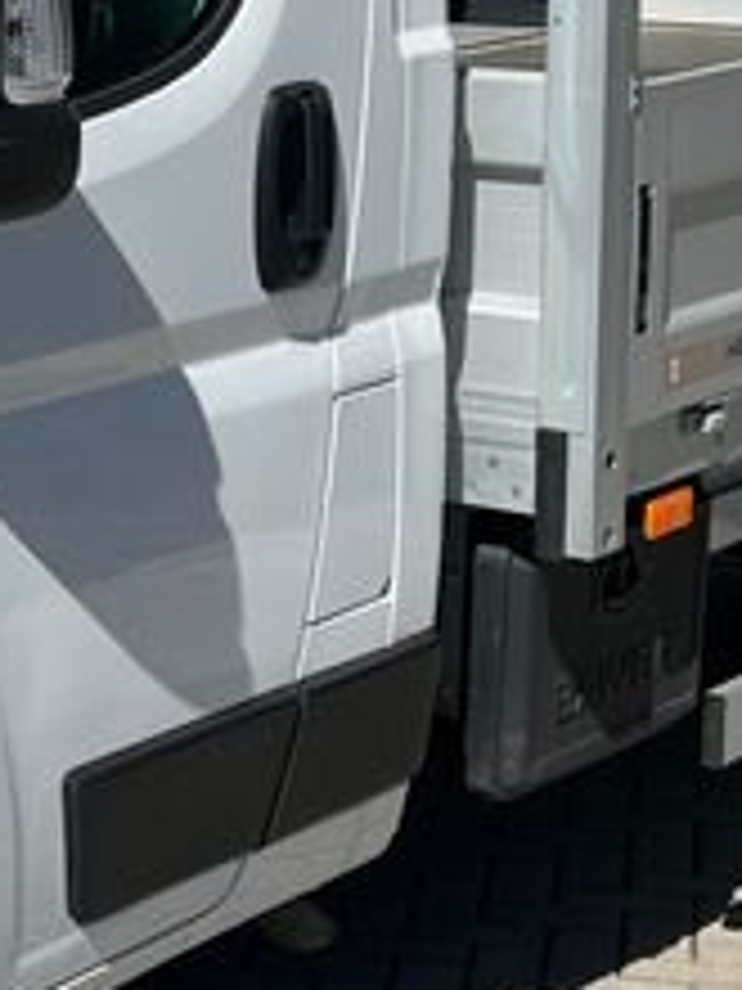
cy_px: 396
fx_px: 3458
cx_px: -243
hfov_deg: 11.9
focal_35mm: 121
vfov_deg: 16.3
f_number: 1.6
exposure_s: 1/5848
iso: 50
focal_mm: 5.1
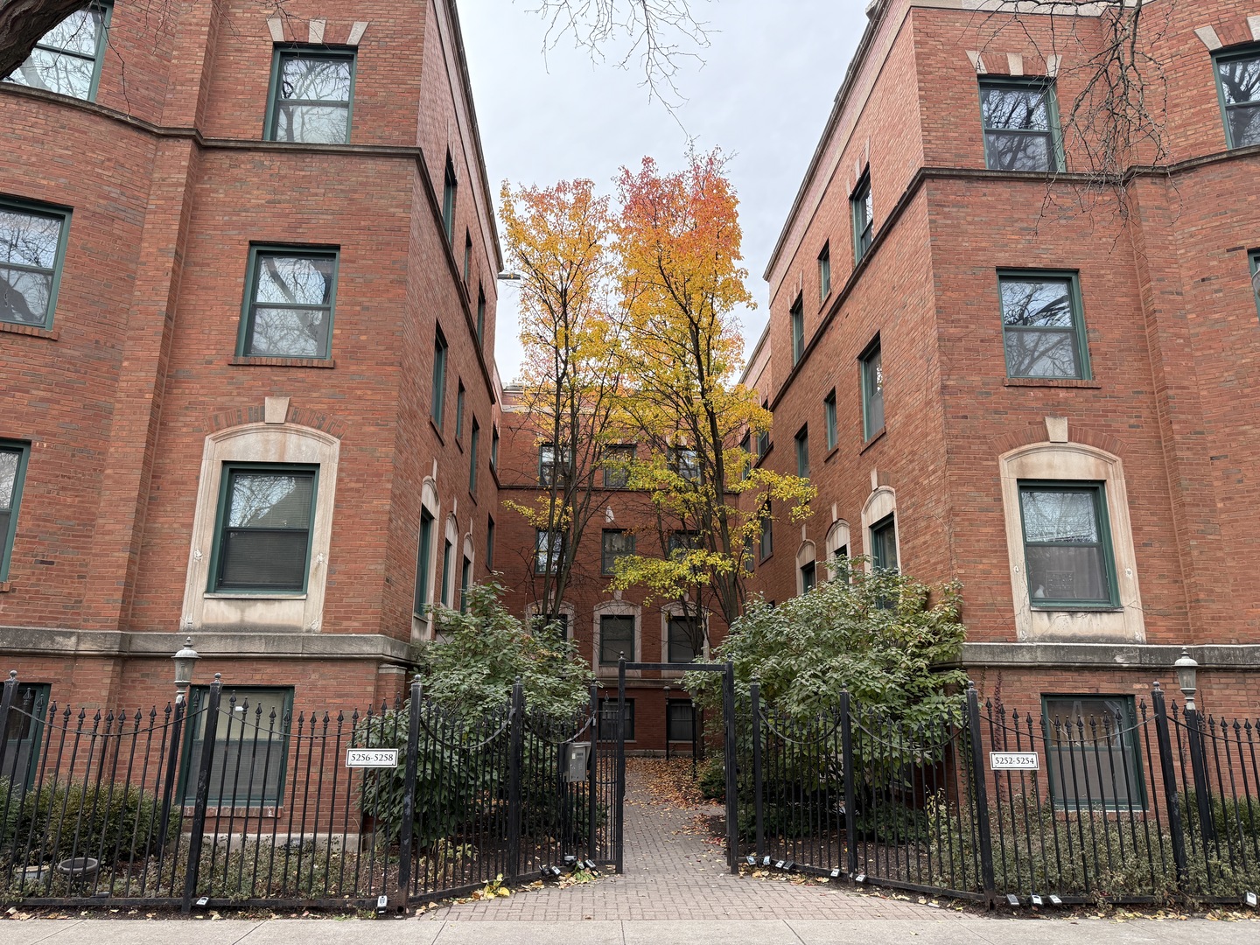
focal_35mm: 24
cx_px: 630
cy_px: 472
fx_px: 874
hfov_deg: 71.6
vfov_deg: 56.8
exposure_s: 1/478
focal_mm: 6.76
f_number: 1.78
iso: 100
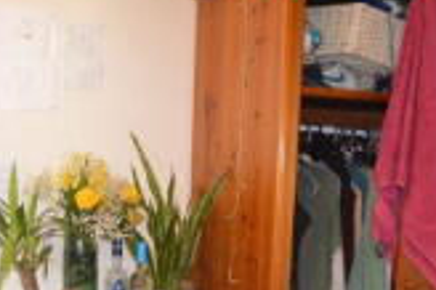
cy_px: 318
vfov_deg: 21.1
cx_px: 186
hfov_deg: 32.9
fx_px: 738
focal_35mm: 61
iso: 2800
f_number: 4.8
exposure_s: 1/60
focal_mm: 14
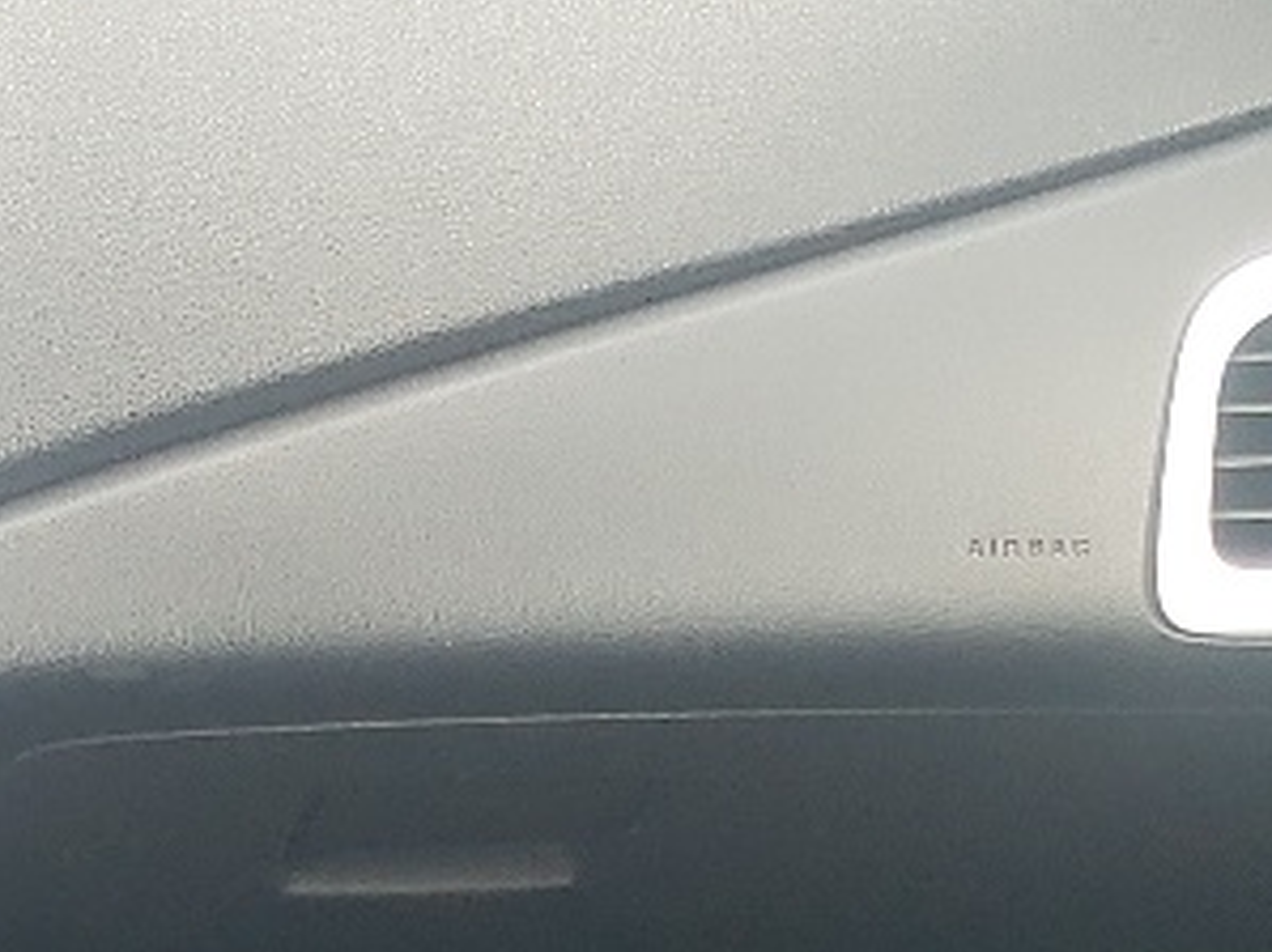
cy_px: 1883
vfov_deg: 9.9
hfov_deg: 13.3
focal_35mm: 139
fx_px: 5106
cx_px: -698
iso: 50
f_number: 1.5
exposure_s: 1/114
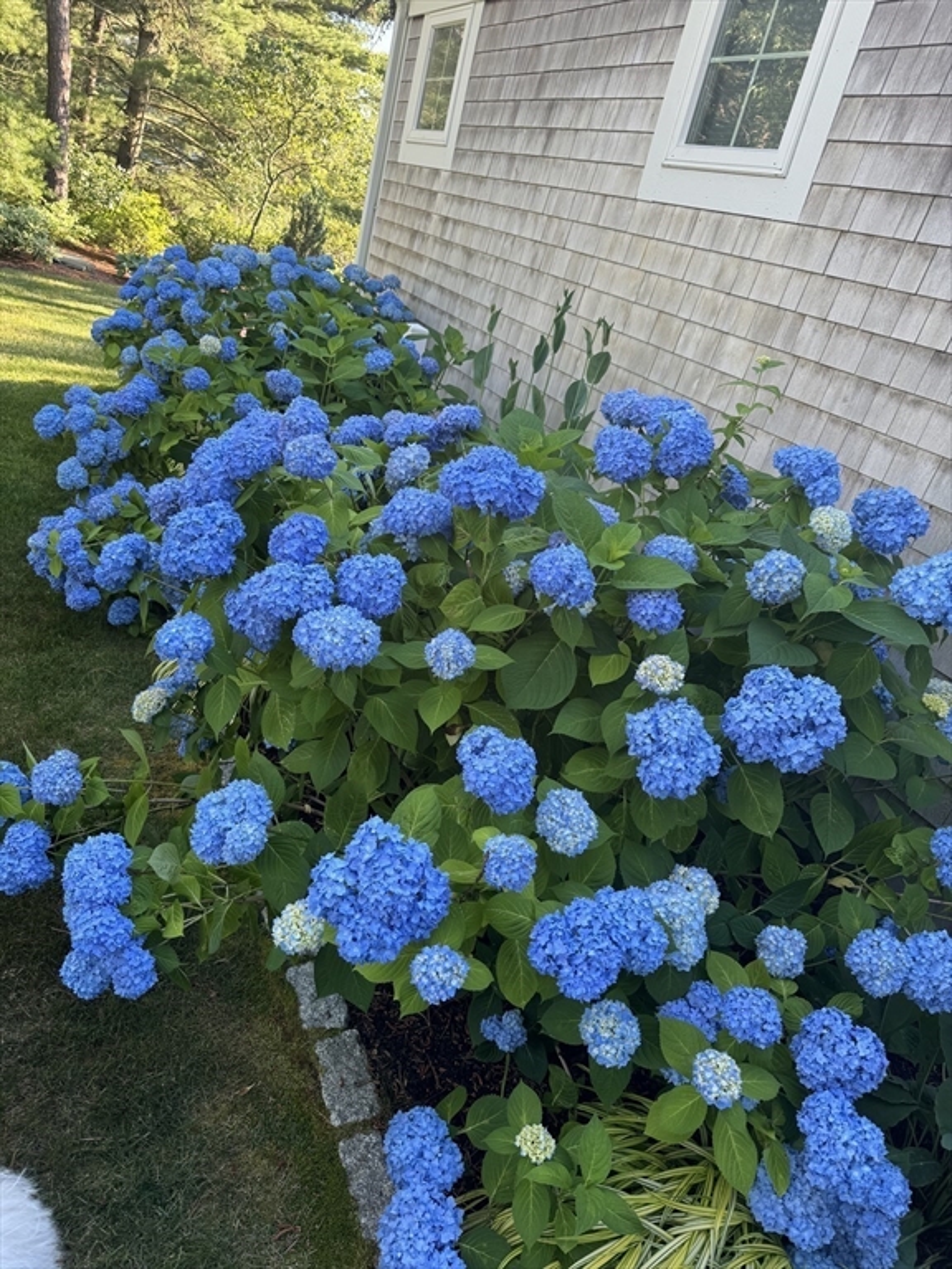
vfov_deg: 71.6
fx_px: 880
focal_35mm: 24
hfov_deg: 56.8
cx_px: 476
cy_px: 634
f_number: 1.78
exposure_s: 1/132
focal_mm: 6.76
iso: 50
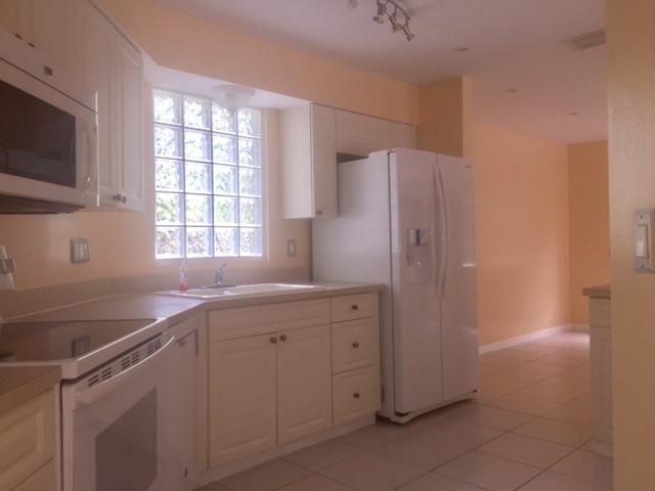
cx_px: 328
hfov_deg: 61.7
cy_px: 246
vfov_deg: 48.2
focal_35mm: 29
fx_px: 549
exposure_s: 1/30
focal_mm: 4.15
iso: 40
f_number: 2.2
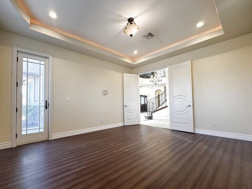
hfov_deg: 94.3
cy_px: 100
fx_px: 116
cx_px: 115
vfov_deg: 78.0
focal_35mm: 16
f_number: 2.2
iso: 250
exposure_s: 1/120
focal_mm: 2.2
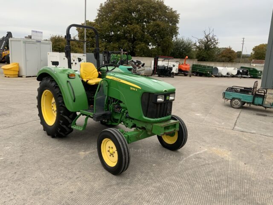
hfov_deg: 61.7
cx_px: 136
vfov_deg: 48.2
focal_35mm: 29
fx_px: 229
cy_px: 102
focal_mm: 3
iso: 40
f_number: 1.8
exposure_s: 1/122
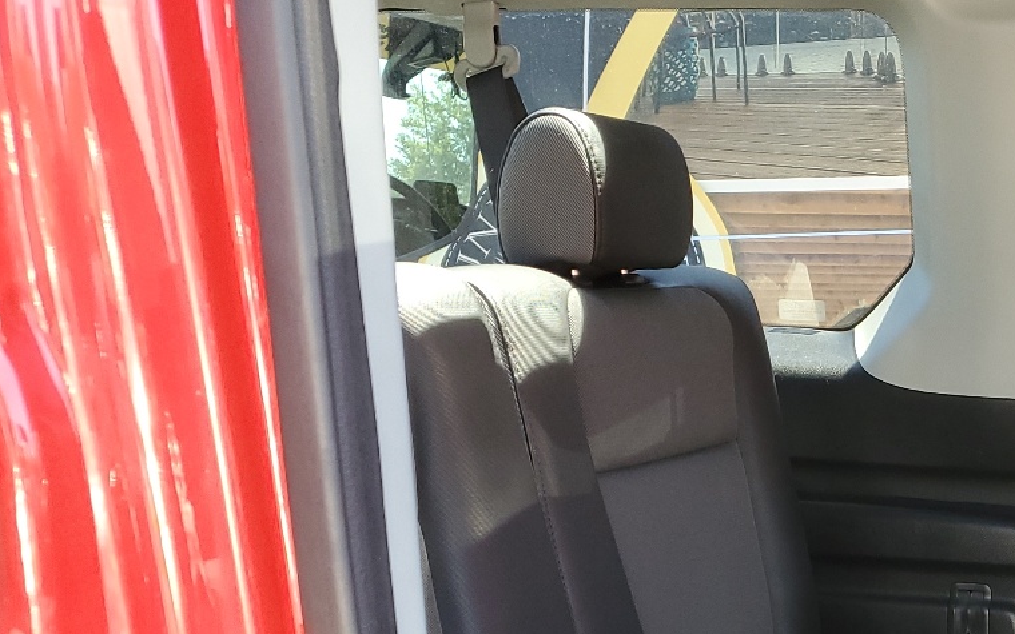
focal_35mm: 58
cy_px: 757
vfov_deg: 20.9
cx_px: 1066
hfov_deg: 31.8
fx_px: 1604
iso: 65
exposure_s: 1/120
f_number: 1.5
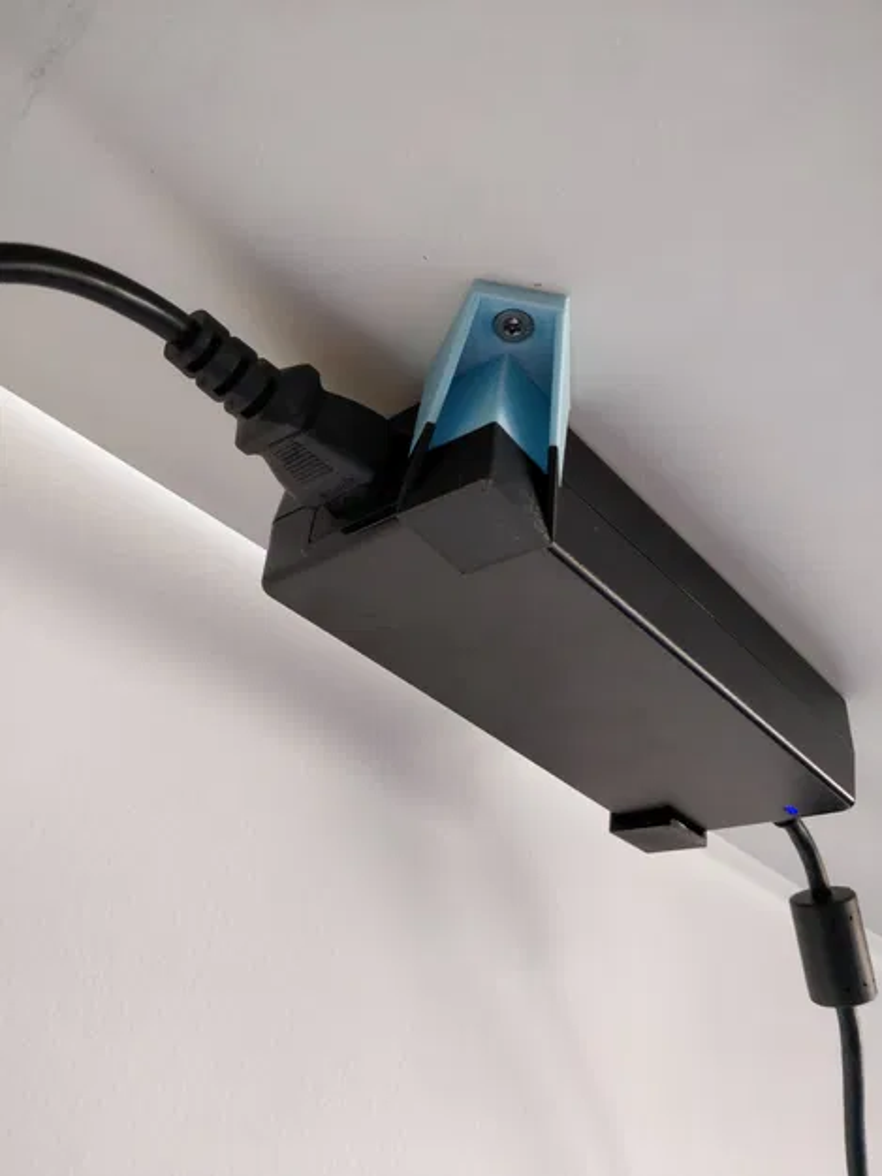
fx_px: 815
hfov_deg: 56.8
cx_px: 441
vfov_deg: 71.6
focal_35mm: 24
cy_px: 588
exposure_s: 1/50
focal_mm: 4.1
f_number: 1.7
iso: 800
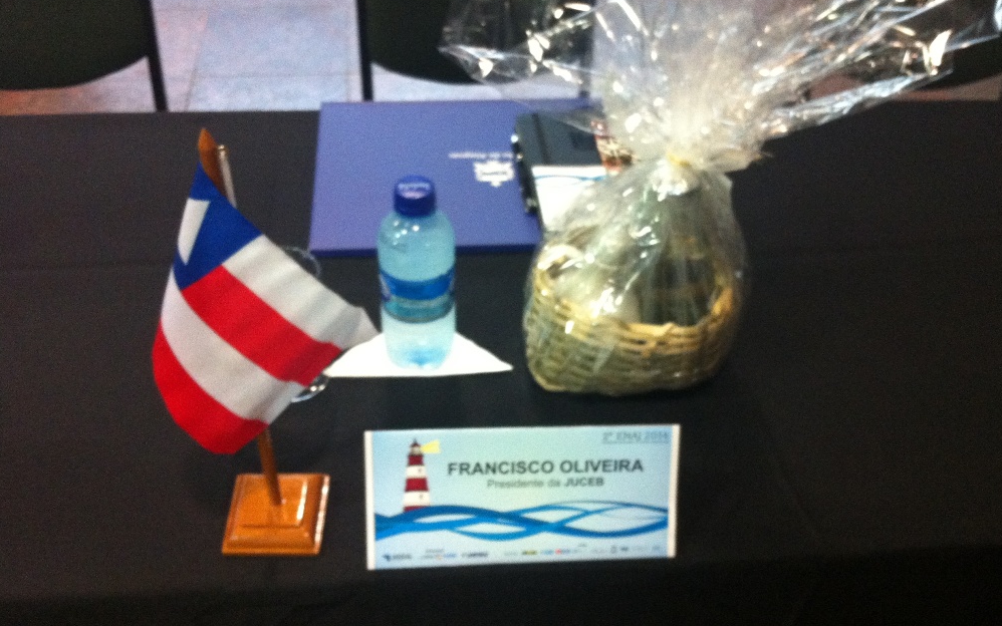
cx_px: 510
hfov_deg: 51.5
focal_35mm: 38
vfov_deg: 33.6
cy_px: 288
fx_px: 1038
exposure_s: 1/15
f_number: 2.8
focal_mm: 3.85
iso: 400
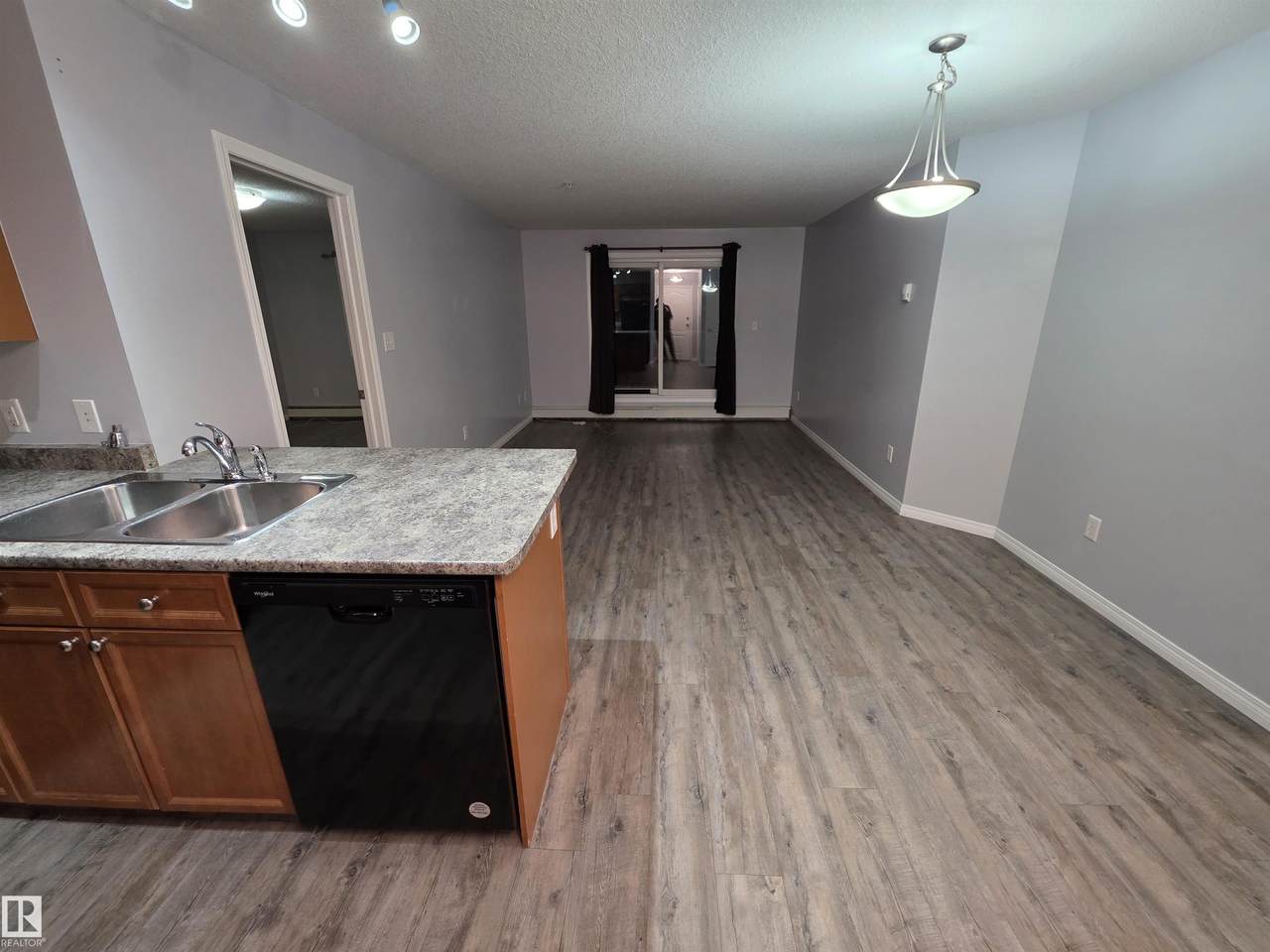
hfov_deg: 106.2
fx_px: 477
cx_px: 635
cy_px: 476
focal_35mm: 13
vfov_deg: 89.9
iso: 160
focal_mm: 2.2
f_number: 1.9
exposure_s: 1/60
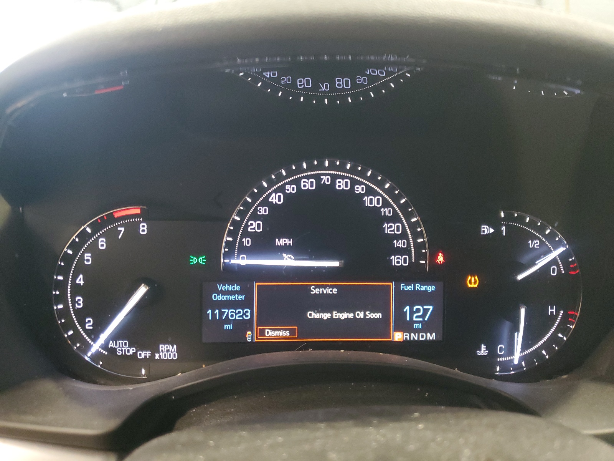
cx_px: 307
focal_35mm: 26
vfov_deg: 53.1
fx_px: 461
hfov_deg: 67.3
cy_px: 230
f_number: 1.5
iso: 321
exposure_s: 1/24
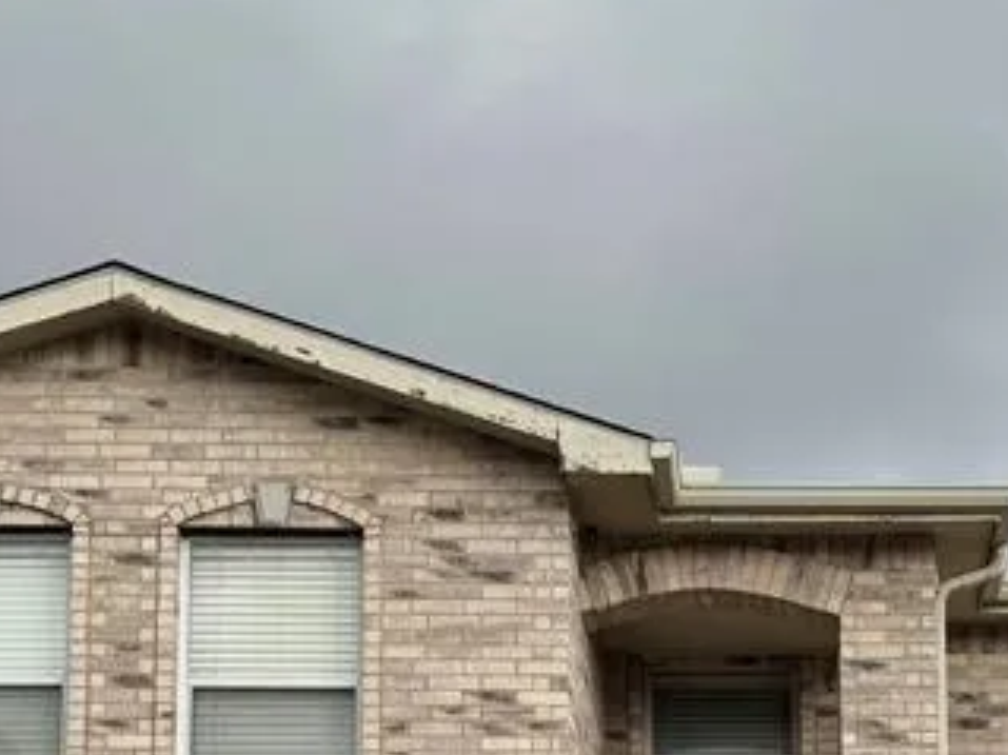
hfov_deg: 24.8
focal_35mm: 77
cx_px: 850
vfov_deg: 17.7
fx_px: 2241
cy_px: 1020
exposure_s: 1/1597
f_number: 1.78
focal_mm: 6.76
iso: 80
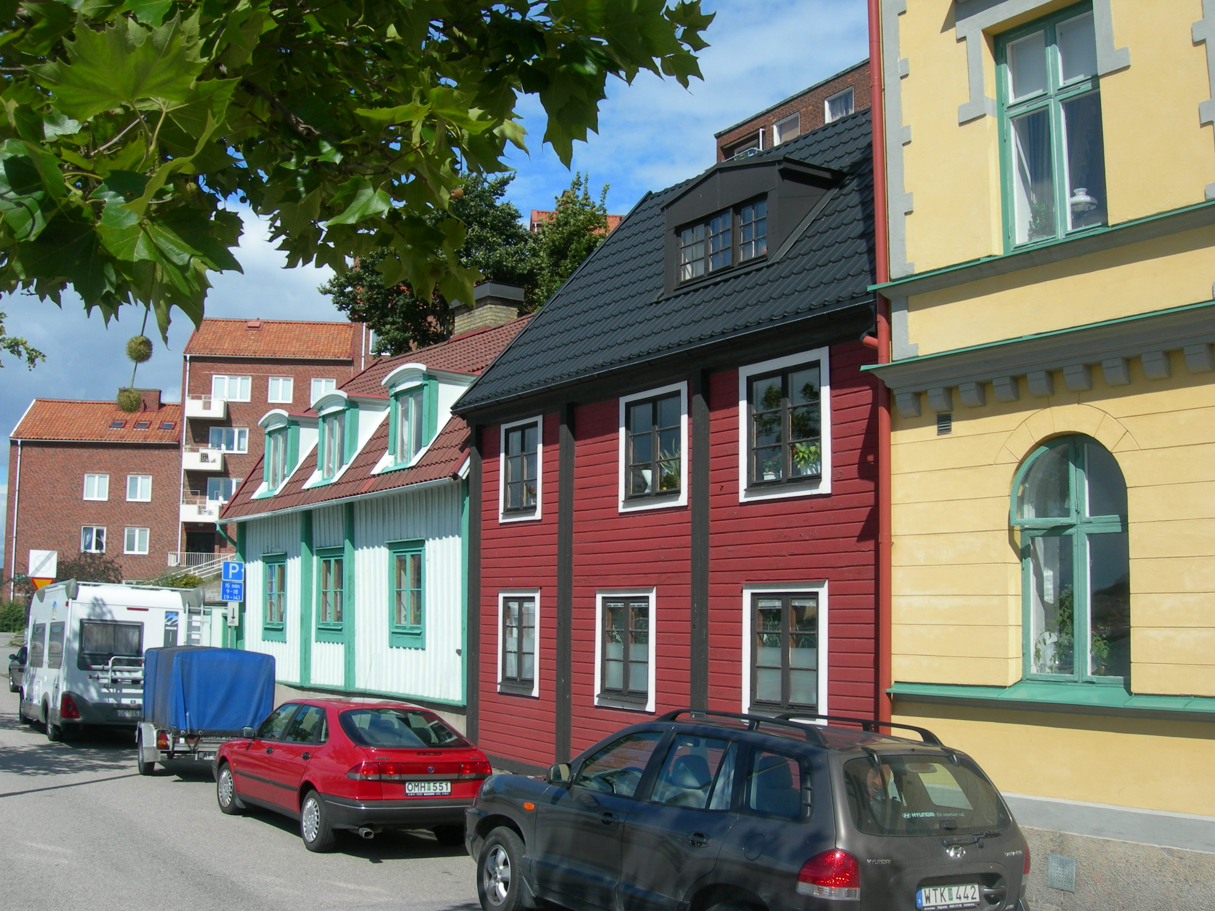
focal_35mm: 38
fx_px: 1334
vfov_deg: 37.7
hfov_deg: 49.0
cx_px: 608
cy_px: 456
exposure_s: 1/573
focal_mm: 7.8
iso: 50
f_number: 4.8
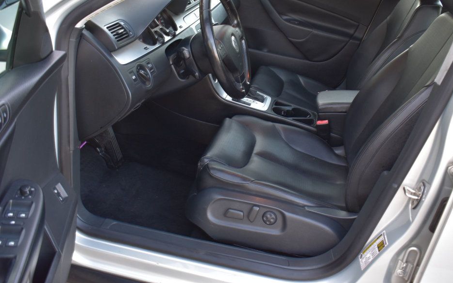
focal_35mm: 39
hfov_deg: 50.9
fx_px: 476
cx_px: 233
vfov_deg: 33.1
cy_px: 118
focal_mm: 23
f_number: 6.3
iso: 400
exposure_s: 1/15
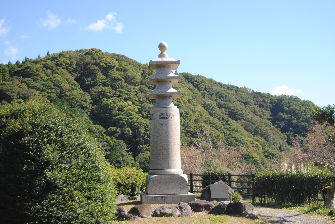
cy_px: 112
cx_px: 168
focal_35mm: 51
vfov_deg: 26.6
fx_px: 475
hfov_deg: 38.8
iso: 400
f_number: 4.5
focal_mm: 34
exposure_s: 1/1250
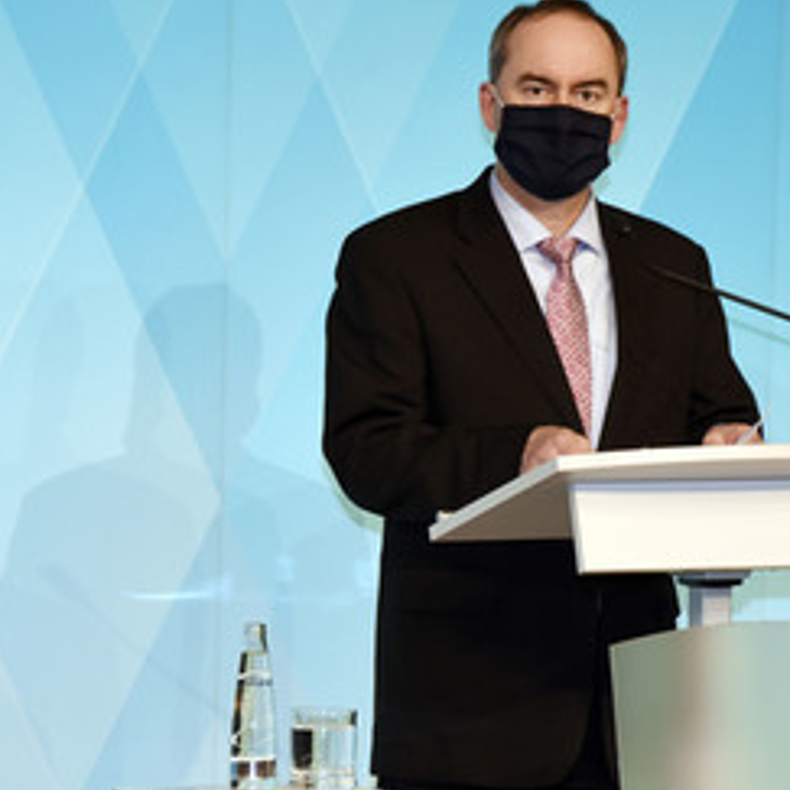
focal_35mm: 189
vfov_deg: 9.3
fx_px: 4880
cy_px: 390
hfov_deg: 9.2
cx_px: 541
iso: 1600
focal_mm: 120
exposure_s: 1/125
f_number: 6.3
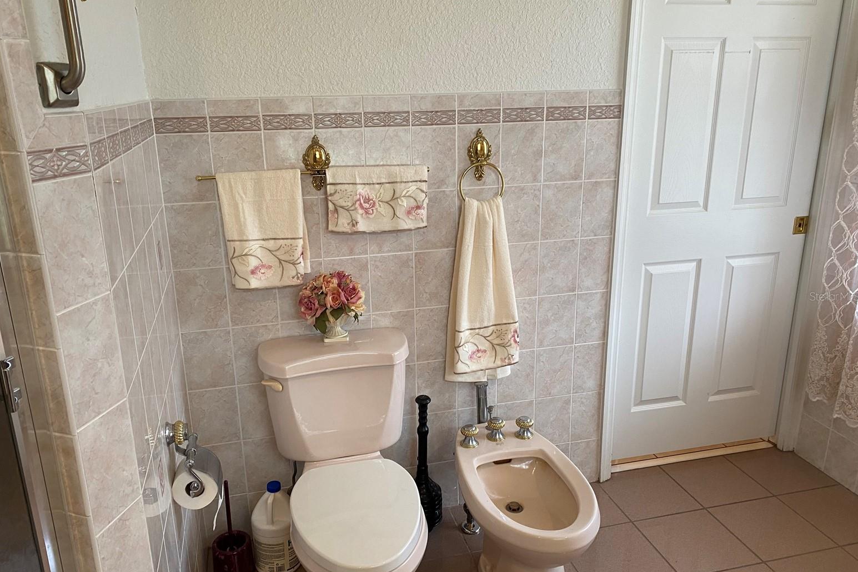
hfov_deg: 65.5
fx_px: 667
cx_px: 418
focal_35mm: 28
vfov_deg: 46.4
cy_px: 296
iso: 100
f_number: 1.8
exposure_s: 1/60
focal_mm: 4.25
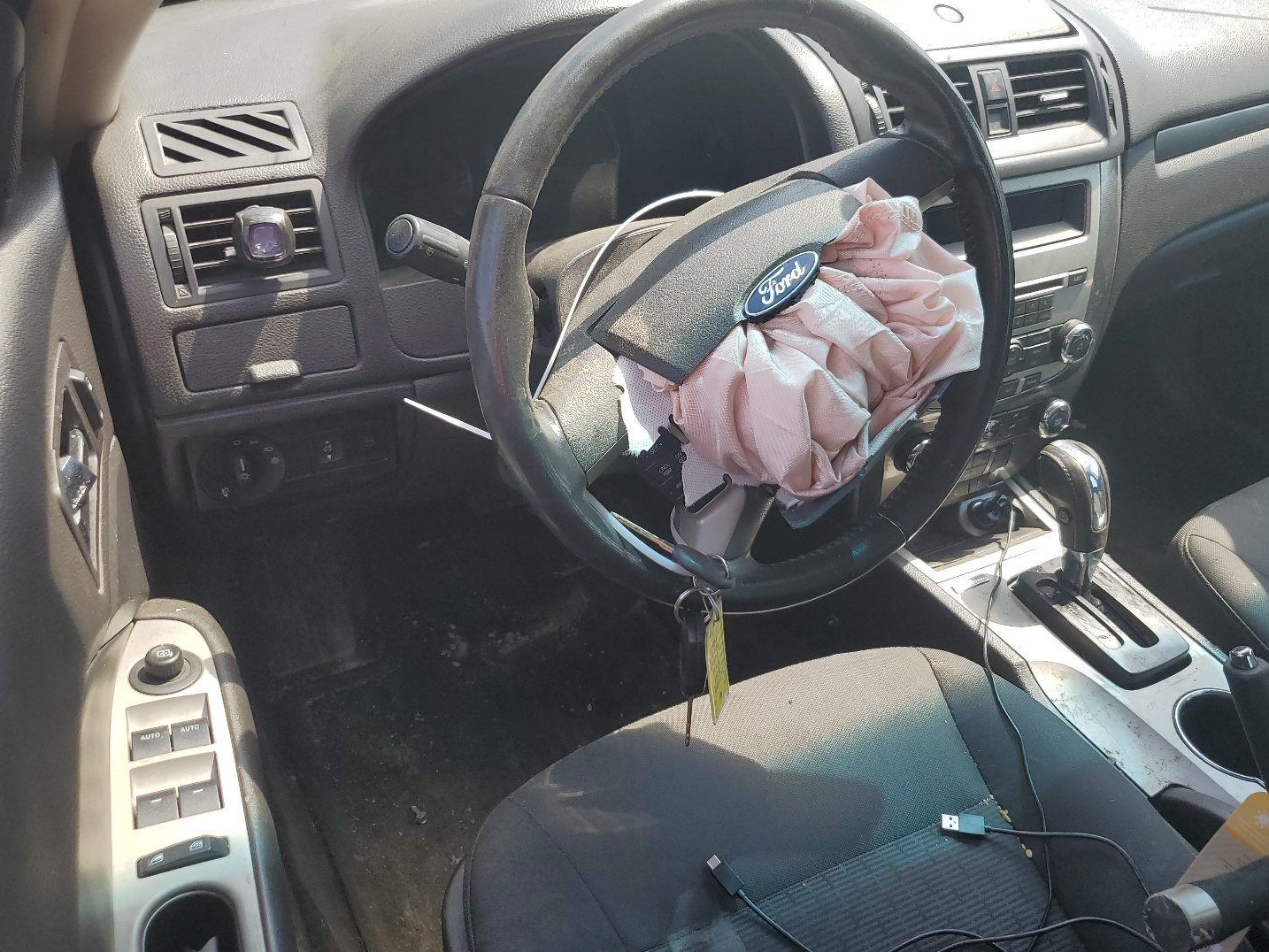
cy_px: 482
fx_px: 1063
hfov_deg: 61.5
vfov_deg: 48.2
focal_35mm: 29
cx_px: 690
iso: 50
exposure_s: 1/769
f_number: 1.5
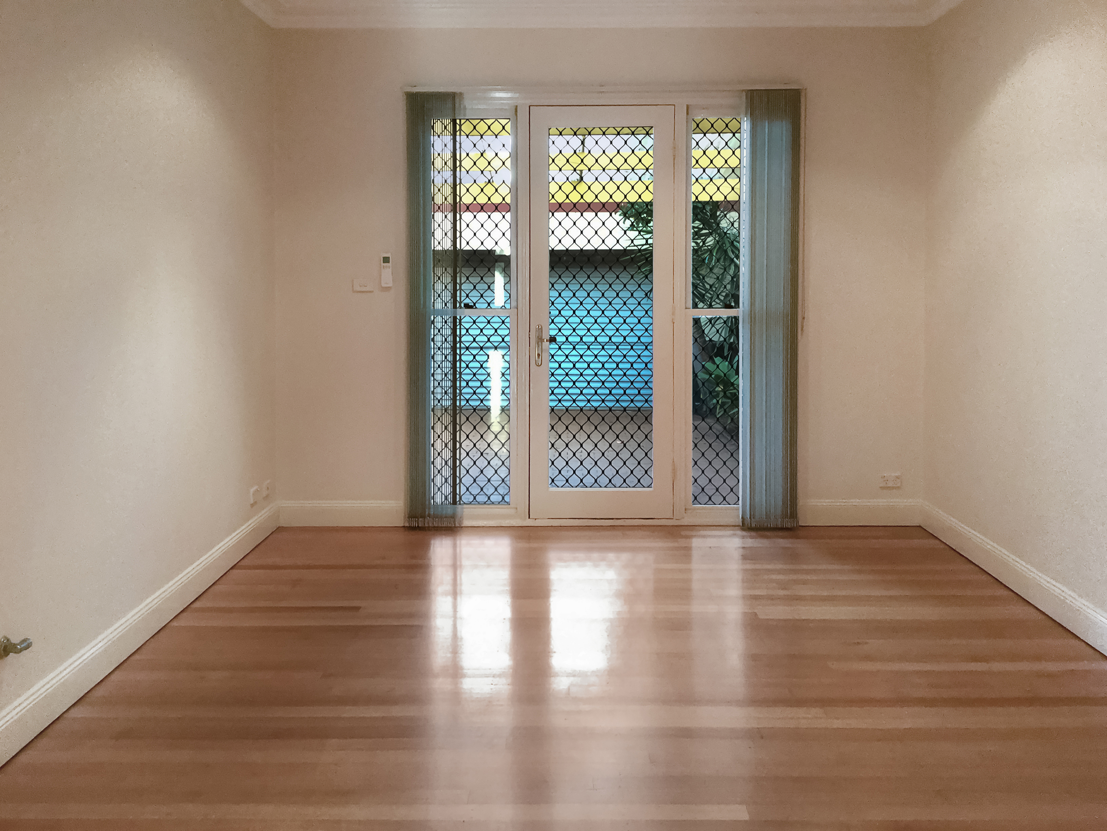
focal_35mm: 31
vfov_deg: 45.4
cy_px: 416
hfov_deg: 58.4
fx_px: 991
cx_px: 554
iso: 80
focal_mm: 3.3
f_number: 2.4
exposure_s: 1/33
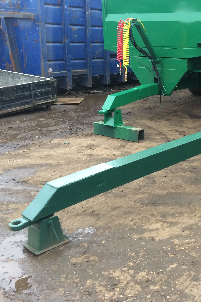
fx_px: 377
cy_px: 143
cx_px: 195
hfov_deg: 28.3
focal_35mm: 45
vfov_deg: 43.6
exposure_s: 1/30
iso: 40
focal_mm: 4.15
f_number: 2.2
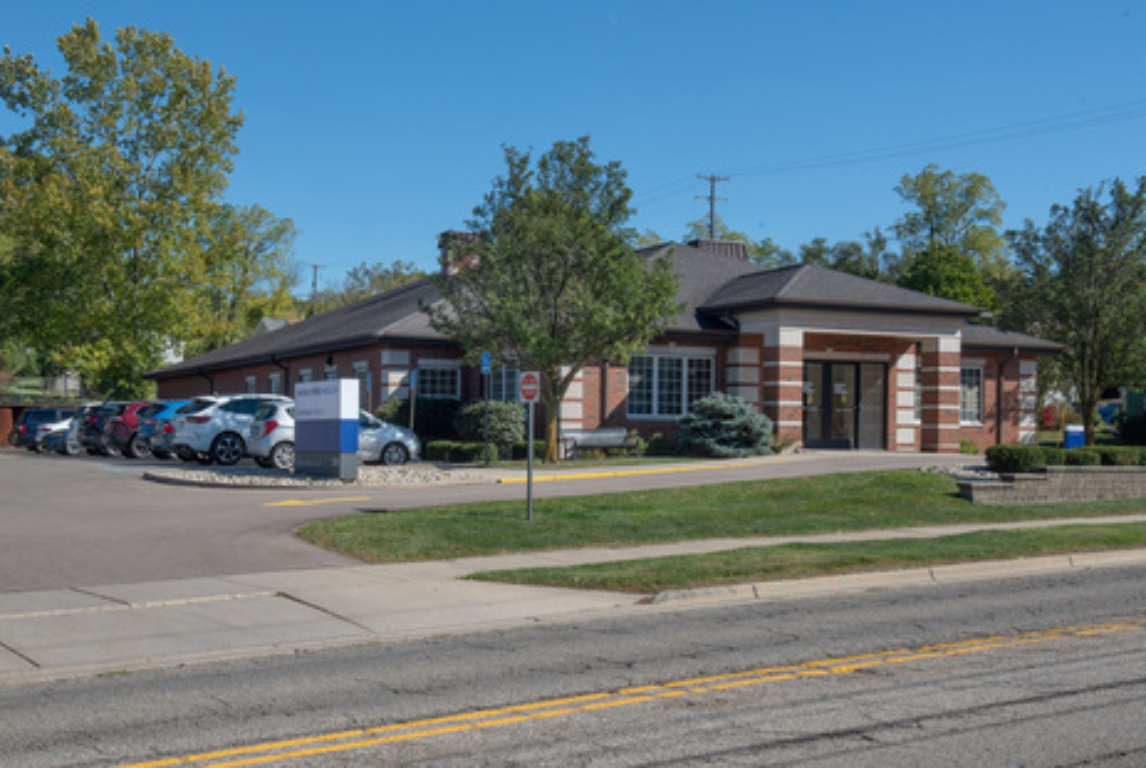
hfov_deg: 44.4
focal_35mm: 44
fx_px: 1402
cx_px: 573
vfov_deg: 30.6
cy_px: 384
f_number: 16
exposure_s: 1/200
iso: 250
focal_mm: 44
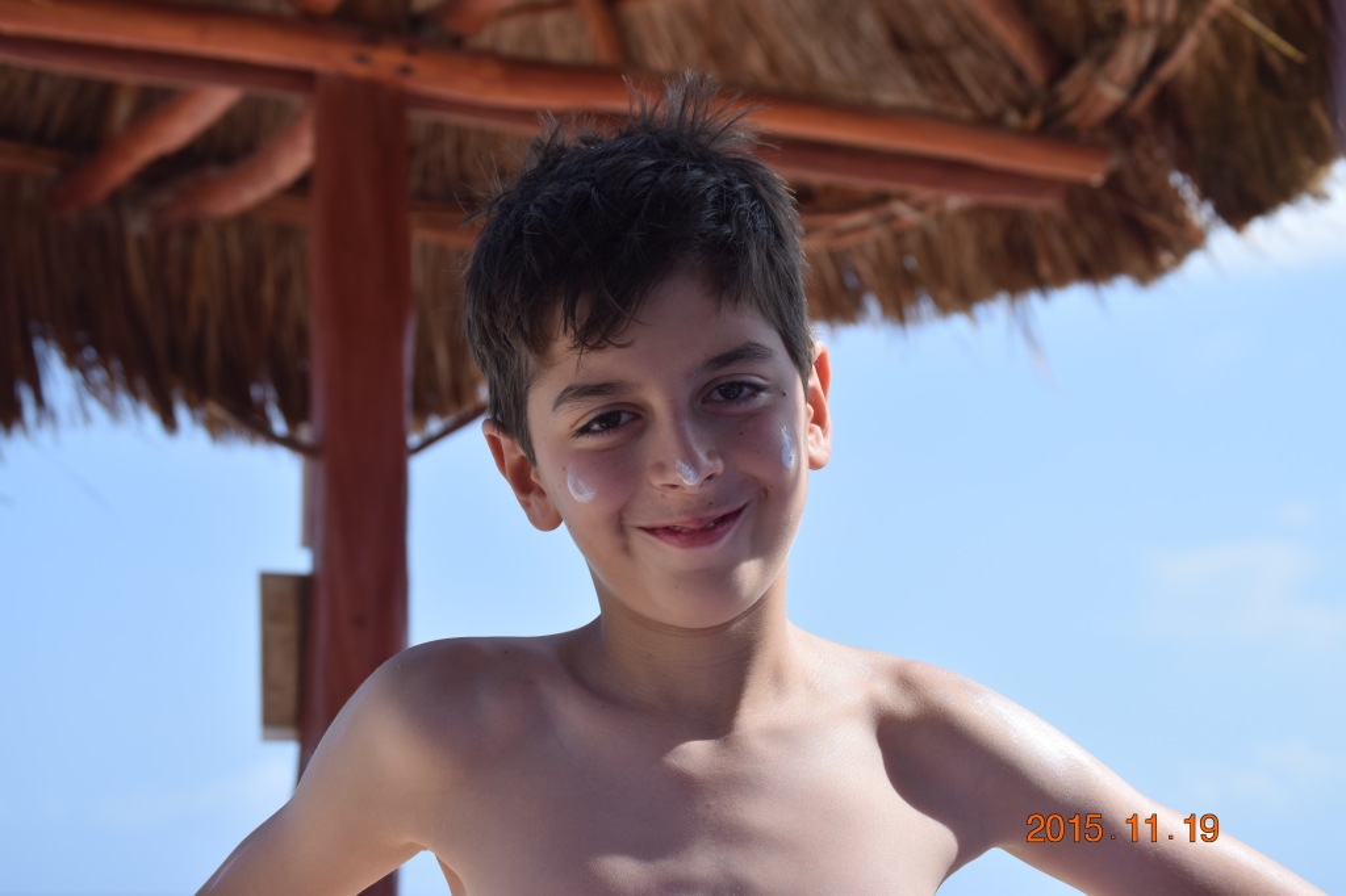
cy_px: 448
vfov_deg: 16.5
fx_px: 3083
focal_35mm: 82
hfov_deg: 24.6
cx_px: 673
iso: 100
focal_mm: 55
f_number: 5
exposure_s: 1/400
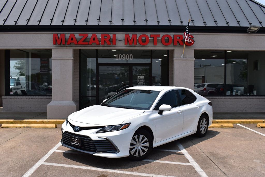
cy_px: 88
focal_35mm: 36
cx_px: 132
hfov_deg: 53.1
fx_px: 265
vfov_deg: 36.8
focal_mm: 24
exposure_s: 1/500
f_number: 11
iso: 200
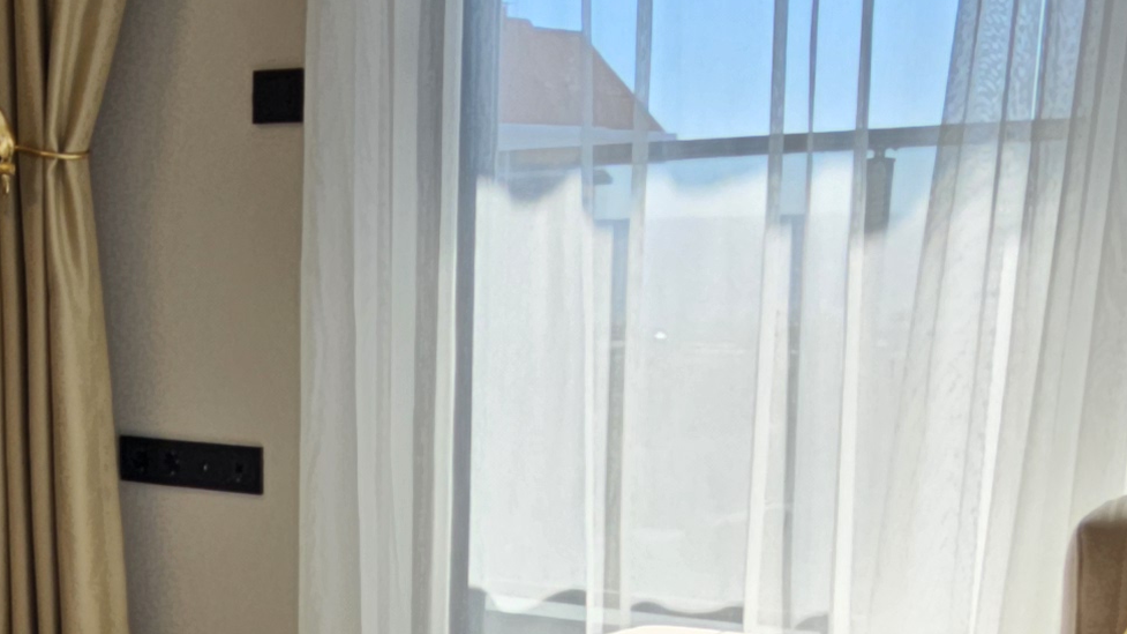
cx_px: 122
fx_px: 1733
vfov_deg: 19.4
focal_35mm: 58
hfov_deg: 34.1
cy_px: 780
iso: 50
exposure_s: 1/470
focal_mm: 2.2
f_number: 2.2
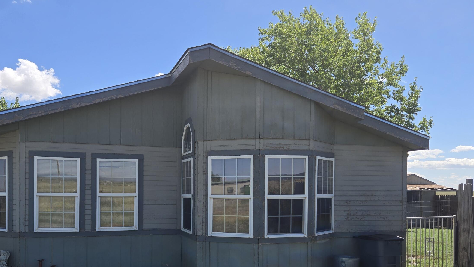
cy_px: 195
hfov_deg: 57.7
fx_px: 427
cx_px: 196
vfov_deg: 34.1
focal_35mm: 34
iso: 25
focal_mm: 5.4
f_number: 1.8
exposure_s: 1/1571
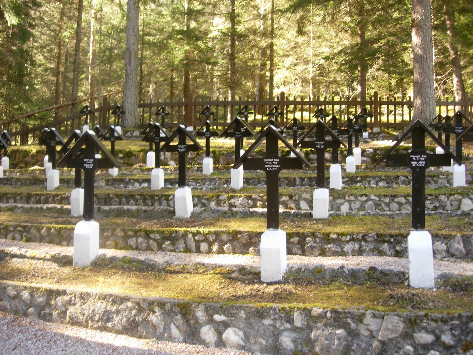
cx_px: 236
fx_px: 519
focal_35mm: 38
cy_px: 178
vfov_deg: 37.7
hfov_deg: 49.0
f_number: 2.8
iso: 64
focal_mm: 7.8
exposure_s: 1/26.1
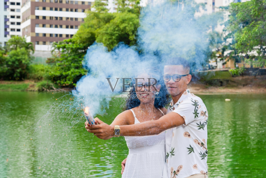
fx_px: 458
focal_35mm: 62
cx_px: 133
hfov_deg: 32.4
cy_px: 89
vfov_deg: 21.9
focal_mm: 62
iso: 200
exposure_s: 1/200
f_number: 5.6
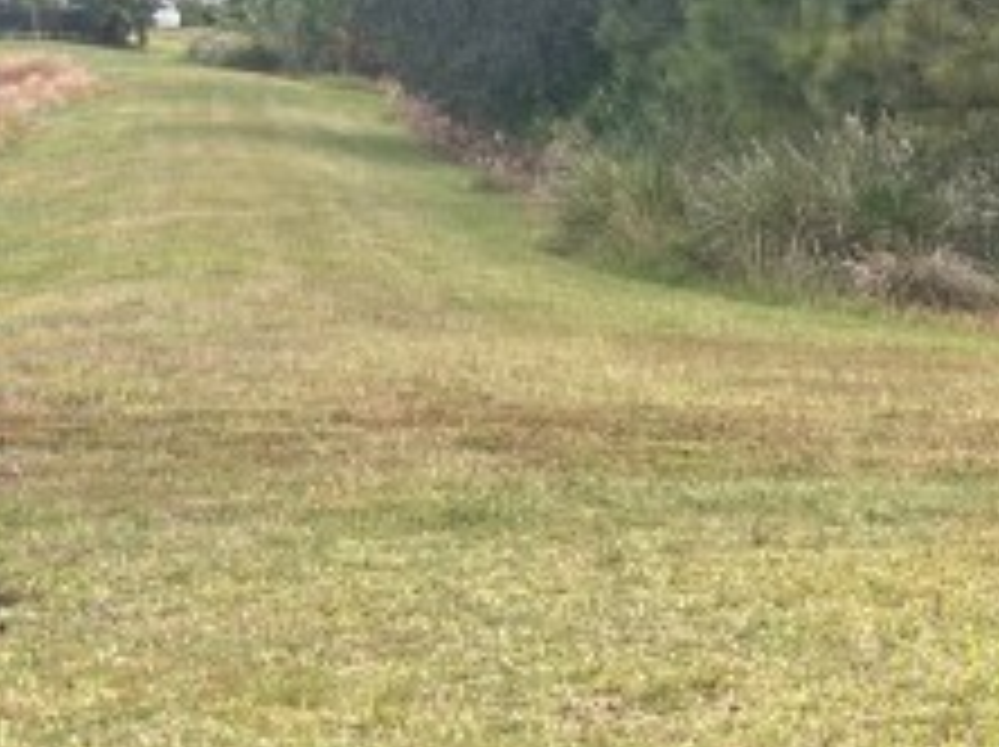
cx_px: 1170
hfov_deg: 15.9
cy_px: 670
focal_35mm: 120
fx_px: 3459
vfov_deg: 12.2
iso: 50
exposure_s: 1/628
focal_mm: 5.7
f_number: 1.5
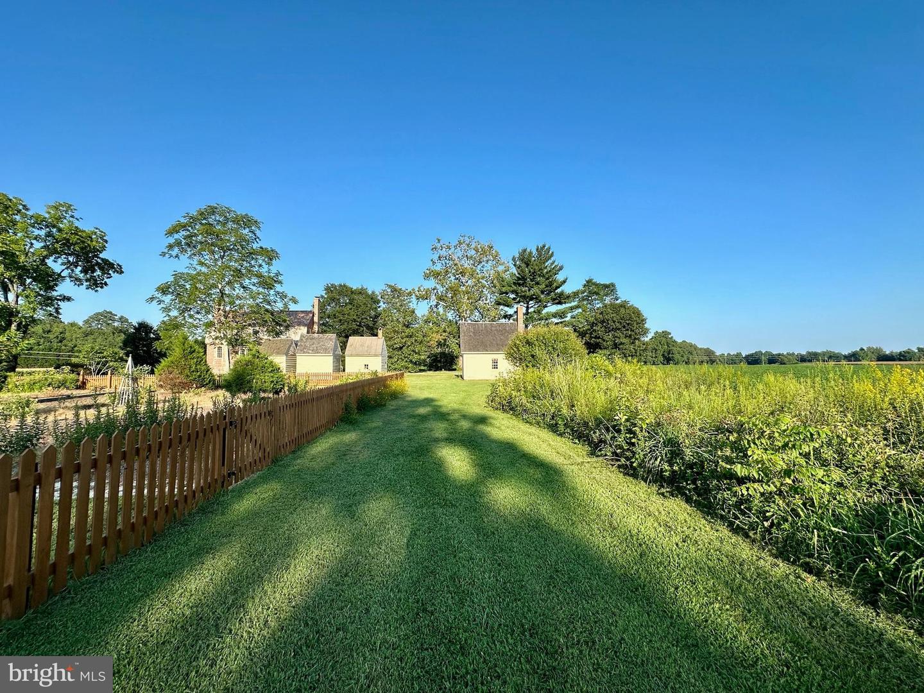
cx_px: 462
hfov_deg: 102.1
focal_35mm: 14
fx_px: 374
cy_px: 346
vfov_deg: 85.7
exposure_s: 1/1147
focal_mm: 2.22
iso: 40
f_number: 2.2
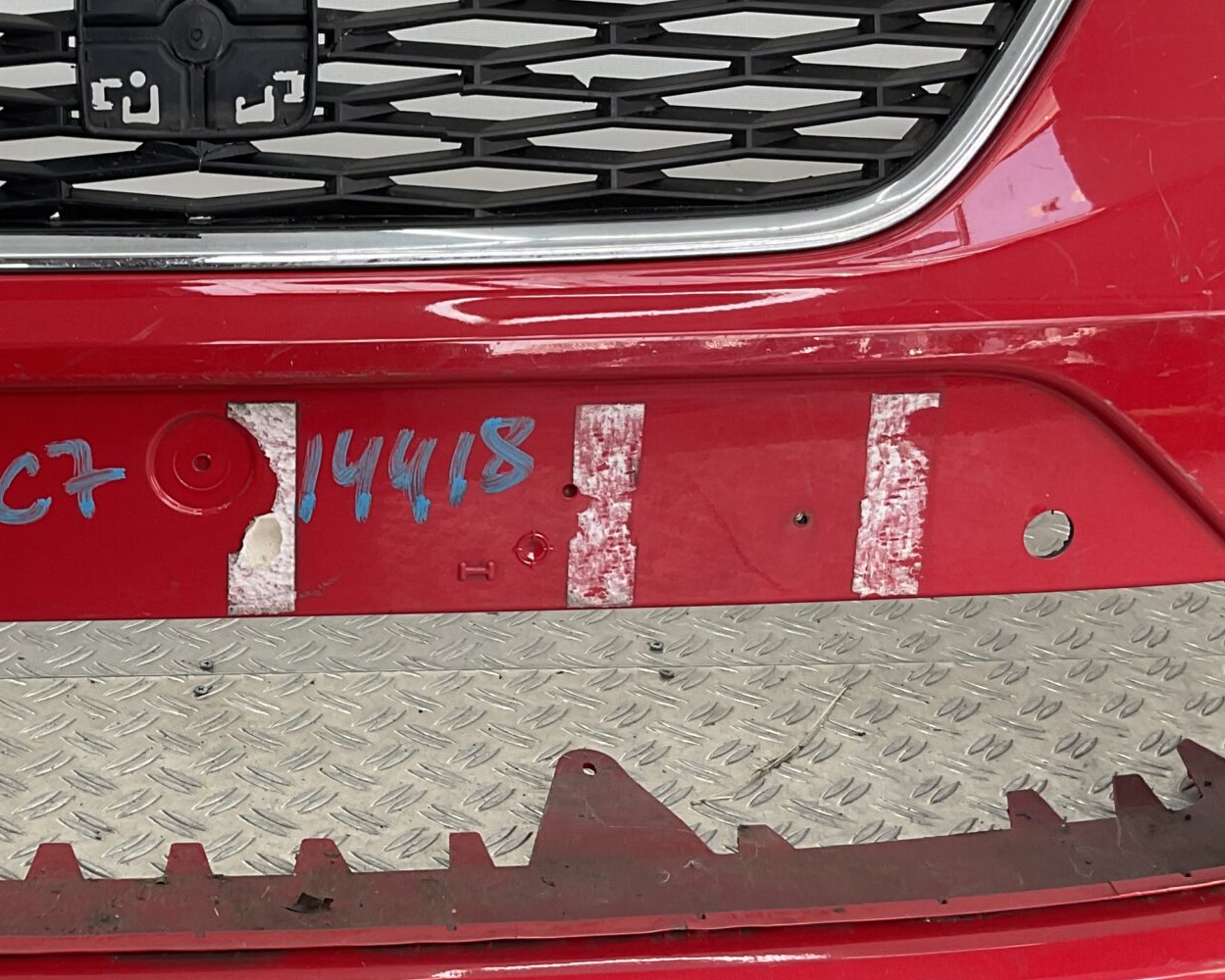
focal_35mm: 58
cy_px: 415
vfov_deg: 26.2
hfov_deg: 31.3
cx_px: 177
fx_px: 2103
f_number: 1.8
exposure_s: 1/100
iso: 16
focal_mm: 3
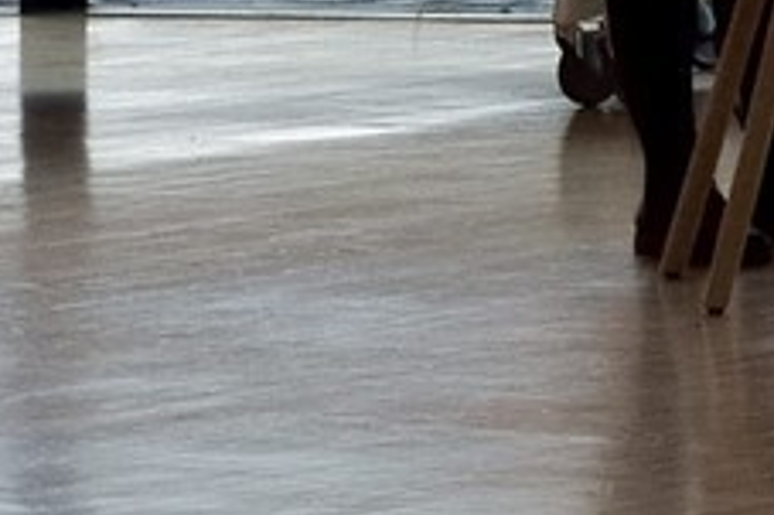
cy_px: -907
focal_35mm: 437
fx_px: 9388
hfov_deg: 4.5
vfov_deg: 3.1
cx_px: 2533
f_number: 8
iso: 800
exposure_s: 1/200
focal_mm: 62
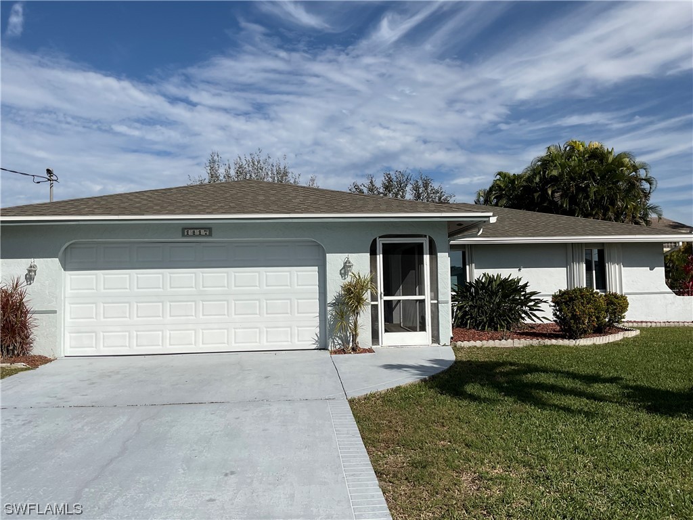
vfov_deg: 48.2
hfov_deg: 61.7
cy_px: 260
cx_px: 346
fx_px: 581
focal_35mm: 29
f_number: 1.8
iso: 16
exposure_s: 1/5263
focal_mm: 3
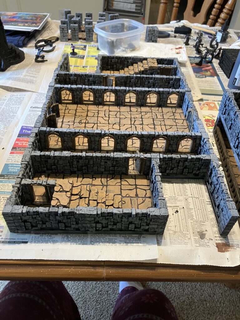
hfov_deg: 49.7
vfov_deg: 63.4
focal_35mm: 28
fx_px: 259
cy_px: 160
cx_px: 120
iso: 250
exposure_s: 1/60
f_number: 1.8
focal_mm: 3.99
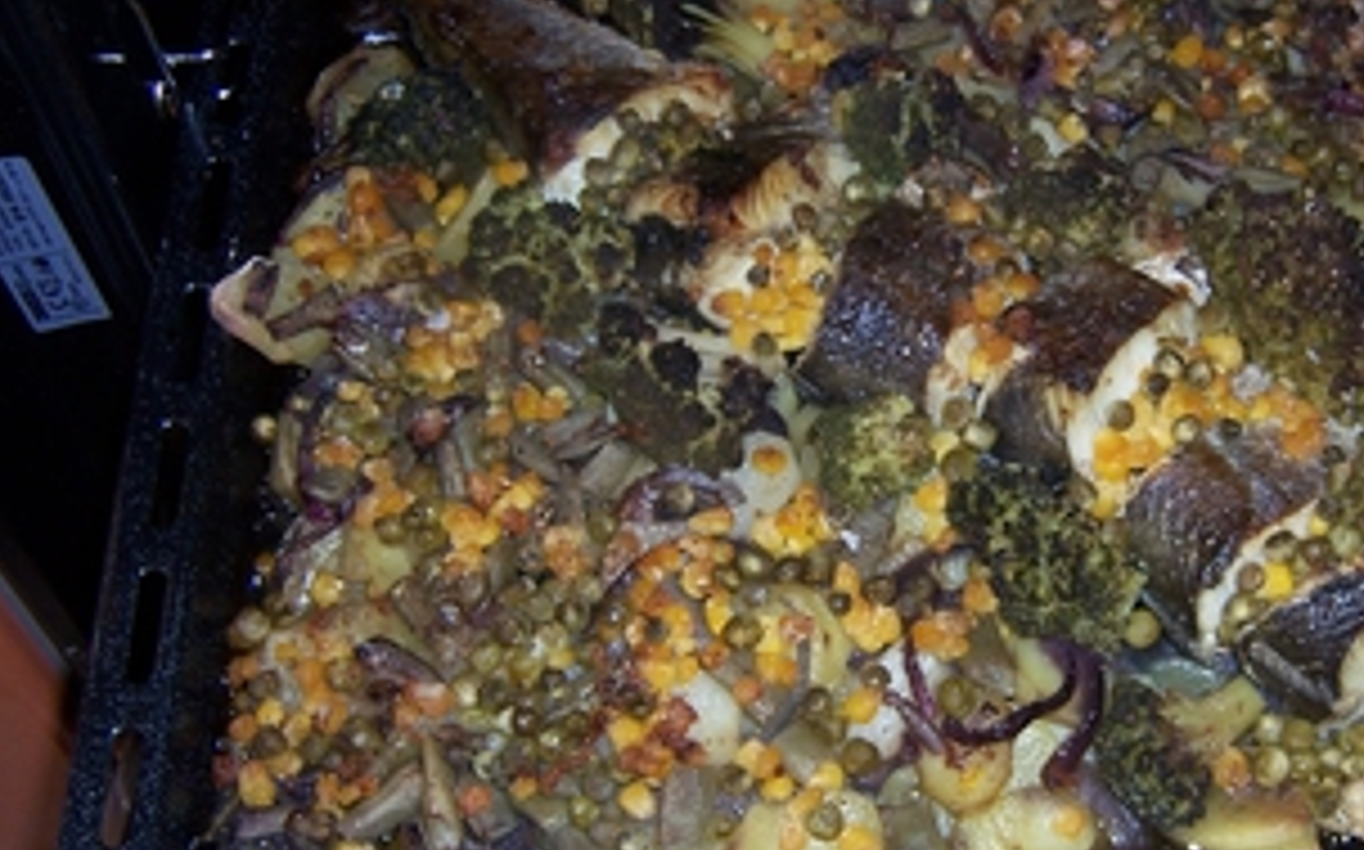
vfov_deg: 24.8
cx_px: 945
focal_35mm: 52
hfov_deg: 38.3
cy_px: 405
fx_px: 1932
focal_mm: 5.5
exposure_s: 1/60
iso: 80
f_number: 2.8
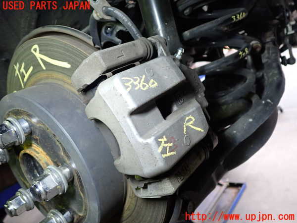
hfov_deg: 60.0
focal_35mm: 30
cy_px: 112
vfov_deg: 46.8
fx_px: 257
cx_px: 148
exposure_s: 1/30
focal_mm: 5.4
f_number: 2.3
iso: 250
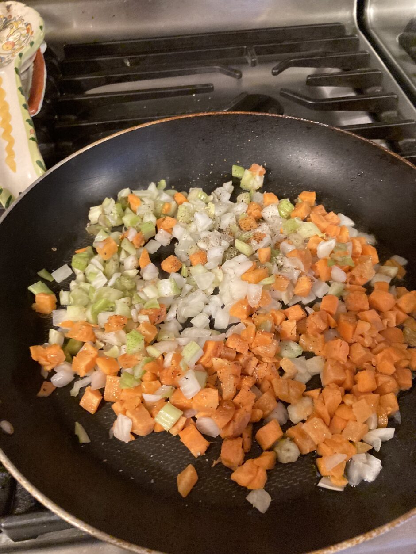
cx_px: 208
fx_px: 449
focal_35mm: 28
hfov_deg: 49.8
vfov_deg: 63.4
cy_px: 277
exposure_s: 1/40
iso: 400
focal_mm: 3.99
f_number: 1.8
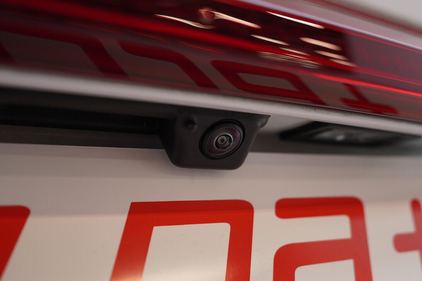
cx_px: 211
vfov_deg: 36.9
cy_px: 140
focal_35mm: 36
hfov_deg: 53.1
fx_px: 422
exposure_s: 1/50
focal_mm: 24
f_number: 3.2
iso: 125
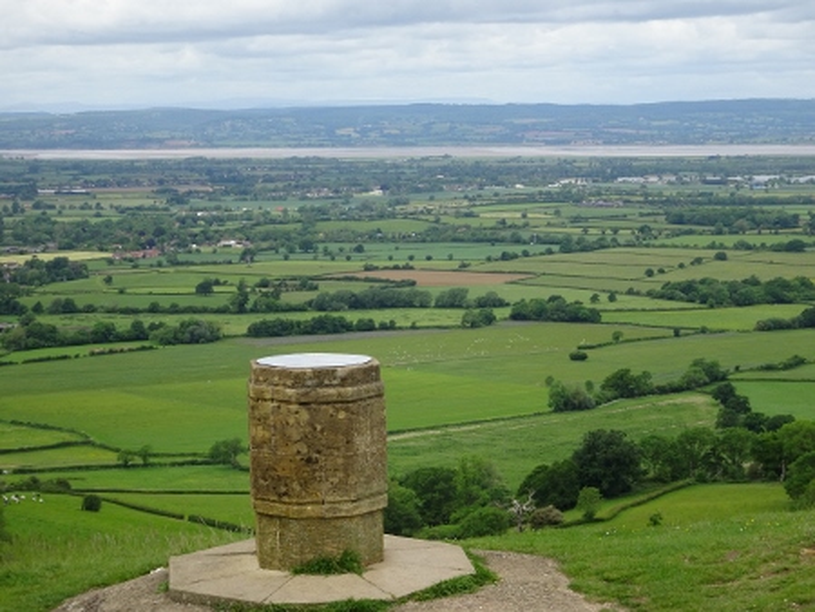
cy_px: 306
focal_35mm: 80
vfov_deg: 18.5
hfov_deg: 24.4
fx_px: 1885
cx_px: 408
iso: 80
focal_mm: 13.69
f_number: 5
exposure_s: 1/250
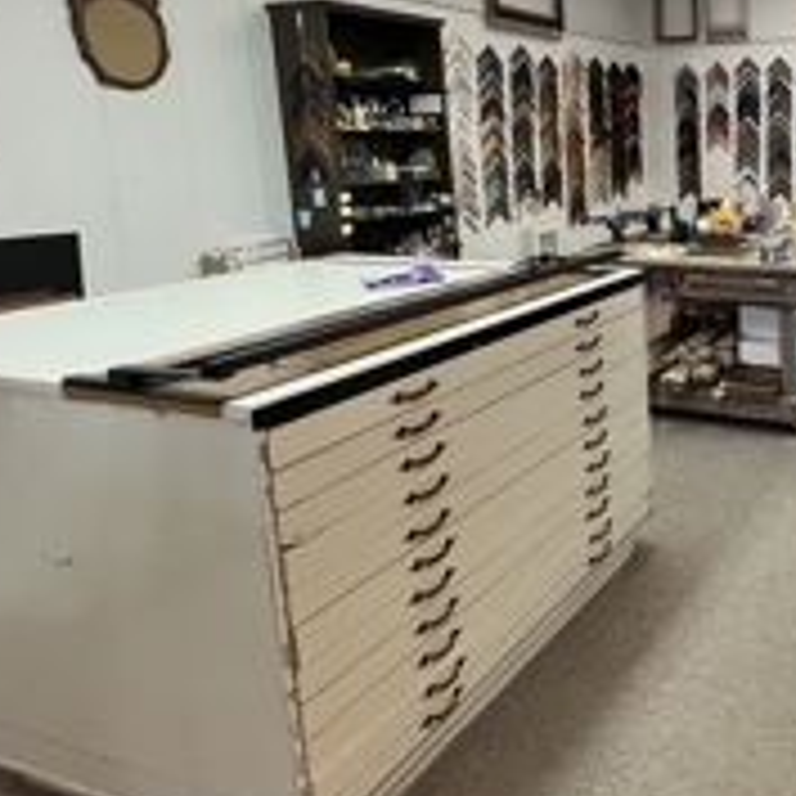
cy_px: 238
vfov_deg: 58.9
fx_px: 676
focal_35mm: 26
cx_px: 827
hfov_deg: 48.1
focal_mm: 1.57
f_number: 1.8
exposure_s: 1/120
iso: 250
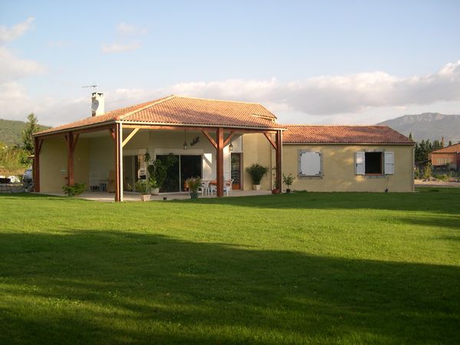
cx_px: 230
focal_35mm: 38
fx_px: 505
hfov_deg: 49.0
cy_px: 172
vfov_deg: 37.7
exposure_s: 1/577
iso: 100
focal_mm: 8
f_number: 2.8
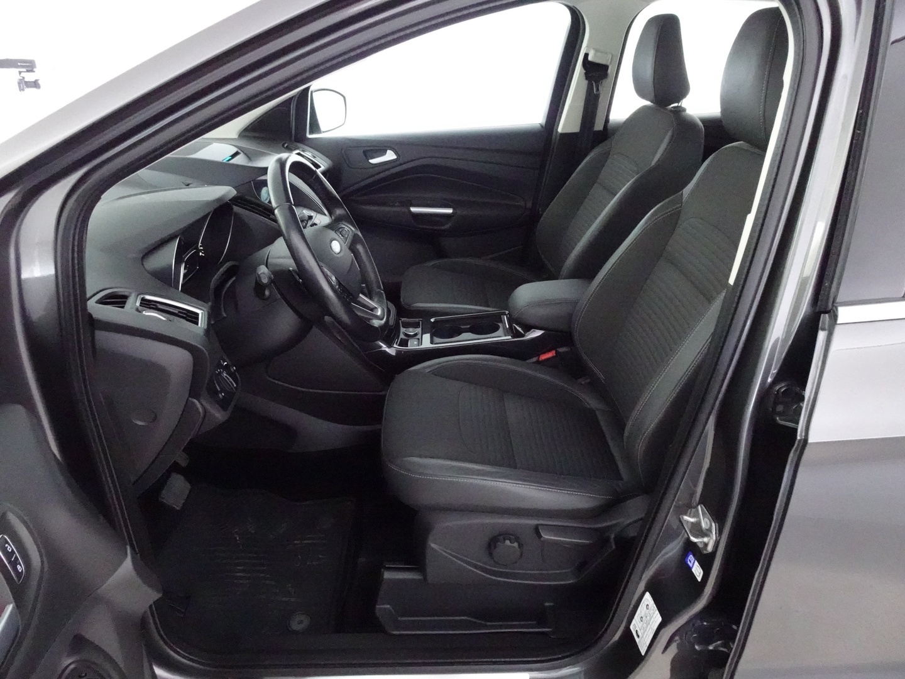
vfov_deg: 56.8
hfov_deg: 71.6
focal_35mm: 24
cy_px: 340
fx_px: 627
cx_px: 452
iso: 2500
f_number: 3.5
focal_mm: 4.25
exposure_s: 1/30
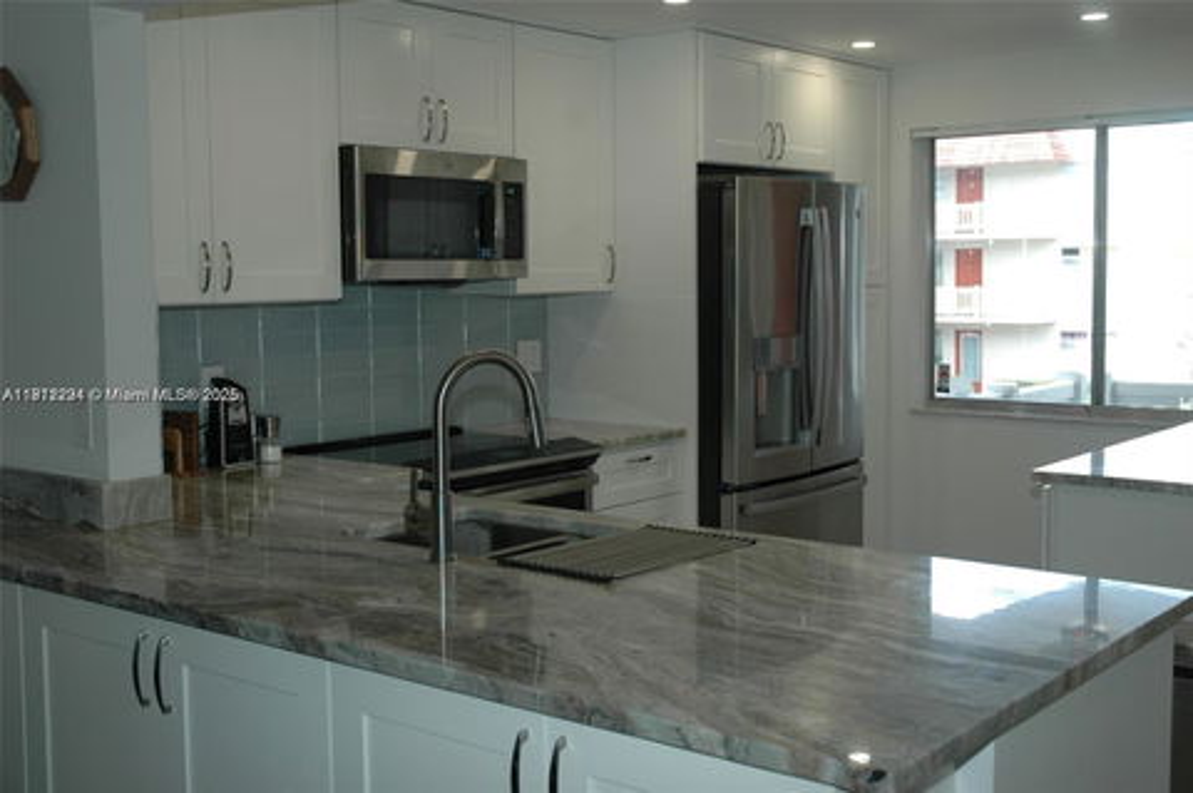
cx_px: 596
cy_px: 396
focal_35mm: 44
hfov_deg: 45.0
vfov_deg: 30.8
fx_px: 1440
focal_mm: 29
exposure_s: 1/100
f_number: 5
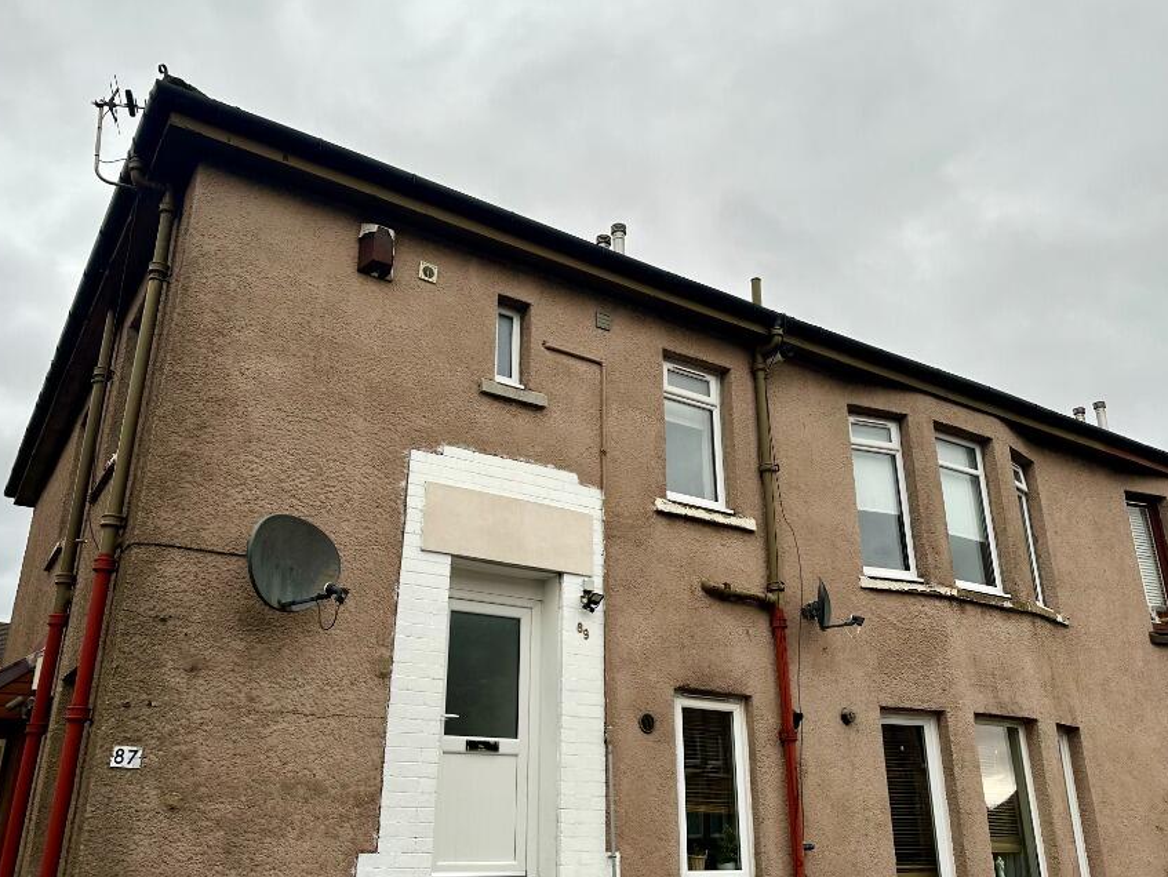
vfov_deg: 48.3
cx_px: 578
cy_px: 437
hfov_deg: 61.6
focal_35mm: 29
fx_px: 979
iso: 64
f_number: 1.78
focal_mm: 6.86
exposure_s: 1/121
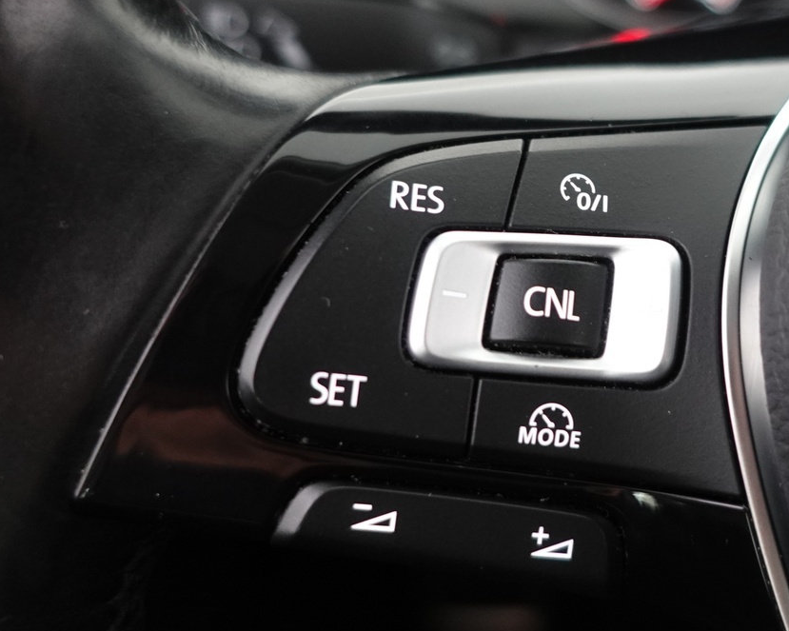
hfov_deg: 41.0
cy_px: 268
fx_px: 1027
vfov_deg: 34.1
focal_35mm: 44
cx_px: 579
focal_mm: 9.4
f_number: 1.8
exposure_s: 1/20
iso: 800
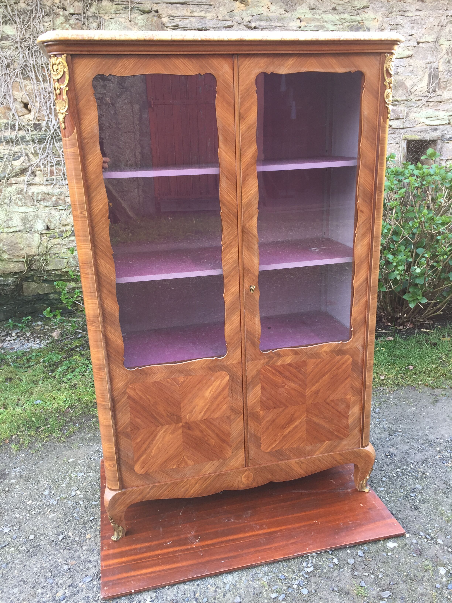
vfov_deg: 61.7
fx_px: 505
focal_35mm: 29
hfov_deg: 48.2
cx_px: 226
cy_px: 302
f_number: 2.2
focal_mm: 4.15
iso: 32
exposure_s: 1/50
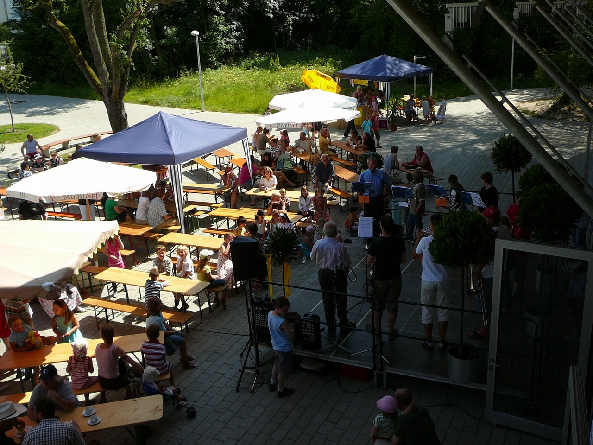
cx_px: 296
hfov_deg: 52.6
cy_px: 222
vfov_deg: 40.7
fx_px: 600
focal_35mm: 35
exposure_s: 1/640
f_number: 2.8
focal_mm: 5.2
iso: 80
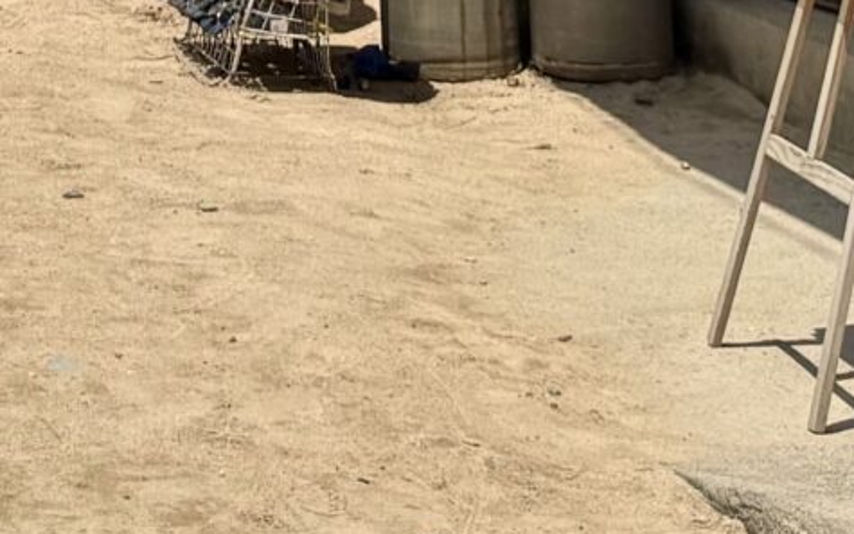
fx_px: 3189
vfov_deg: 8.8
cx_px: -431
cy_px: -665
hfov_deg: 14.2
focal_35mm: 137
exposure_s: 1/7092
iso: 80
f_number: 1.78
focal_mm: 6.76
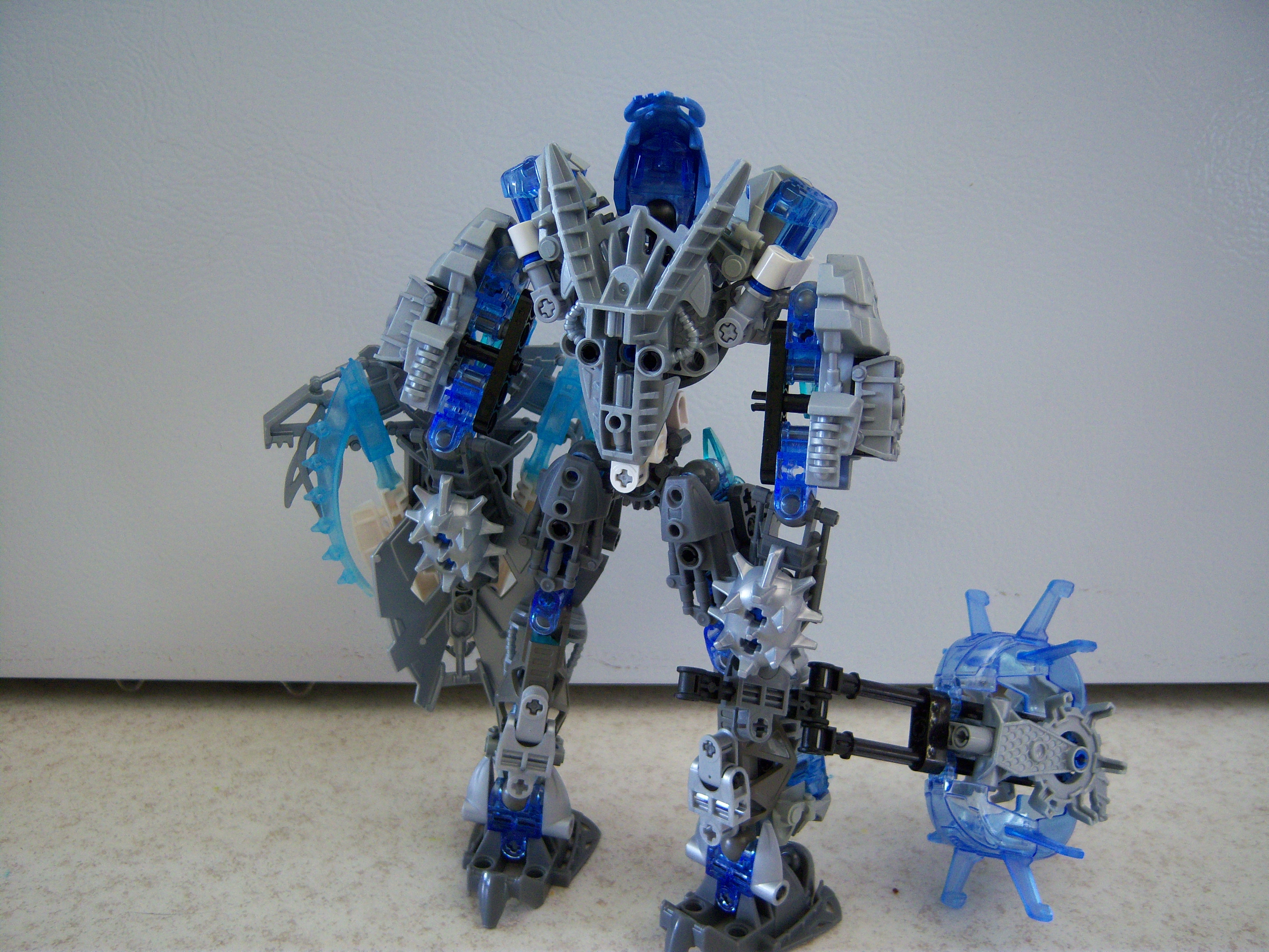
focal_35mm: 36
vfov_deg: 39.7
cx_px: 634
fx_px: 1320
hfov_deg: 51.4
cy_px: 476
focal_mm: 7.5
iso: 160
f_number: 2.8
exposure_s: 1/10
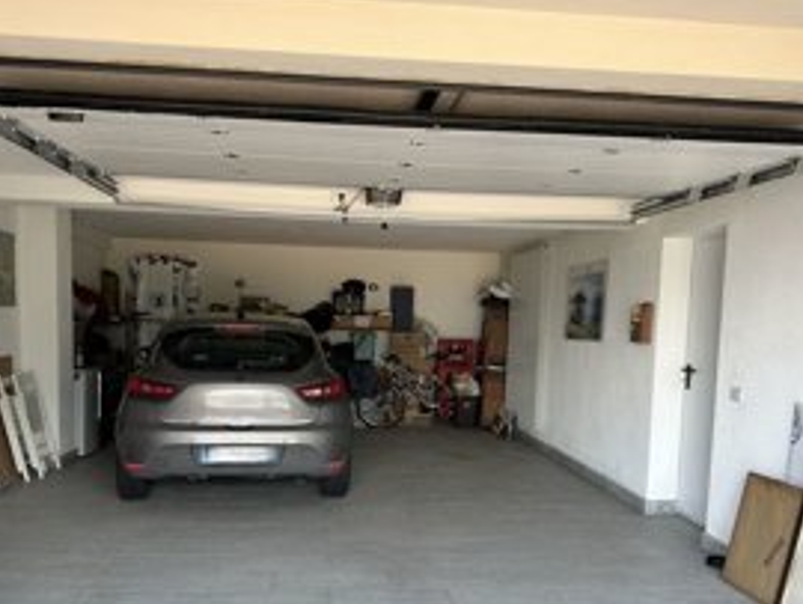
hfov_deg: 56.8
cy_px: 390
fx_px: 743
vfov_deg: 43.7
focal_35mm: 32
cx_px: 390
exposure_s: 1/121
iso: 80
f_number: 1.78
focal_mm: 6.86
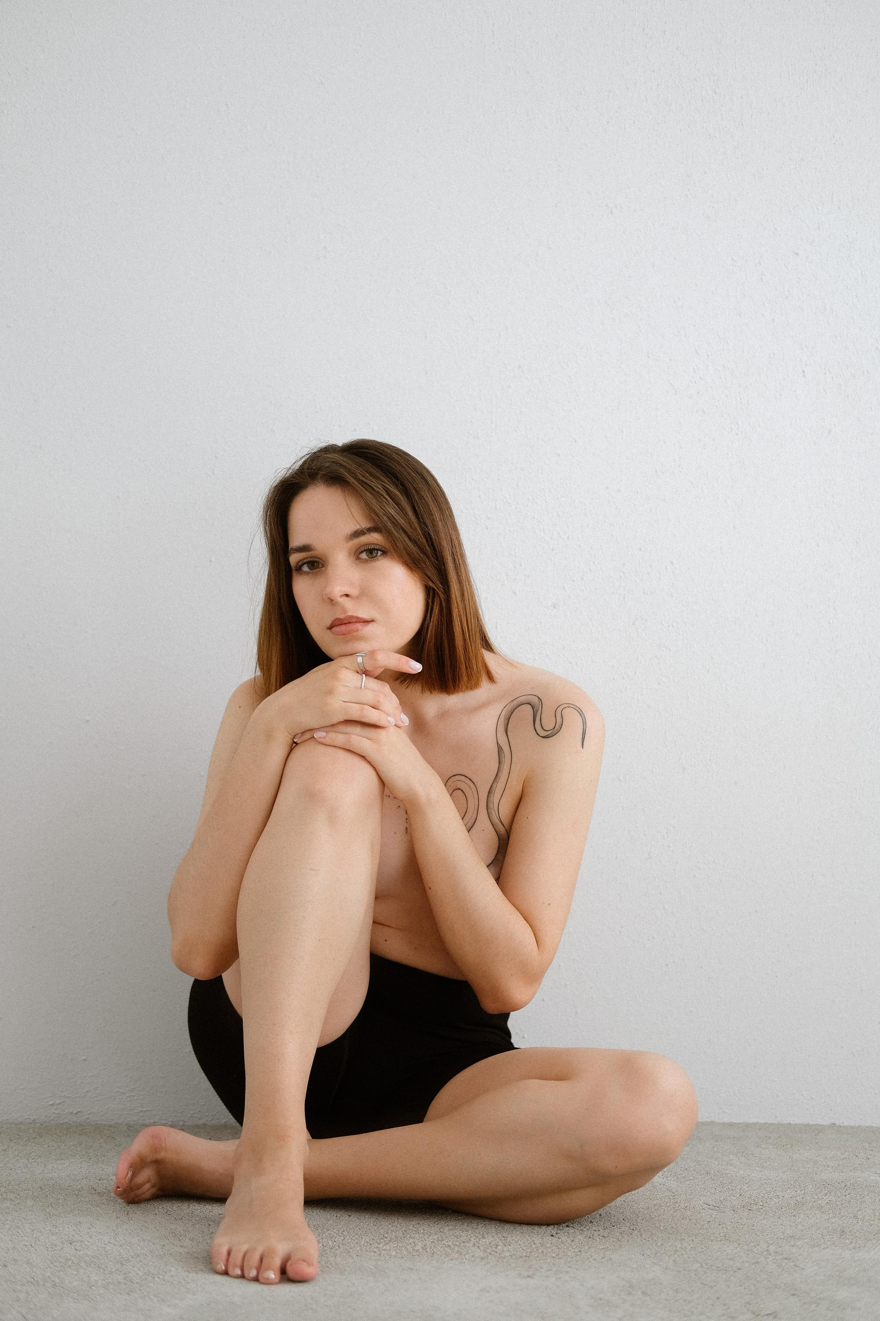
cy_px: 660
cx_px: 440
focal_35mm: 53
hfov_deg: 25.5
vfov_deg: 37.5
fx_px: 1943
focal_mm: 35
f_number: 2
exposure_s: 1/320
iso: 160
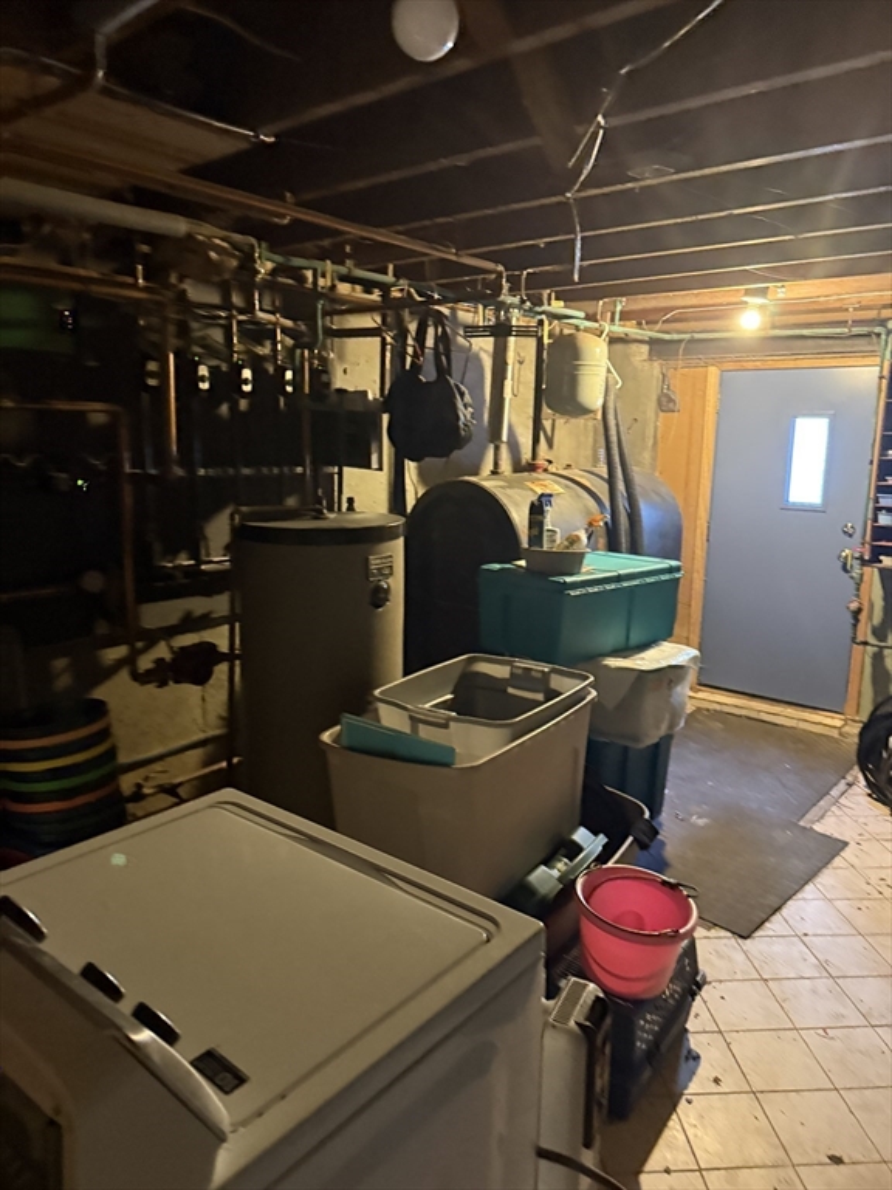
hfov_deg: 56.8
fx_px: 825
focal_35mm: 24
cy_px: 595
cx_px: 446
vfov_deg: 71.6
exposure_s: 1/40
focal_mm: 6.76
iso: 1000
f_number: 1.78
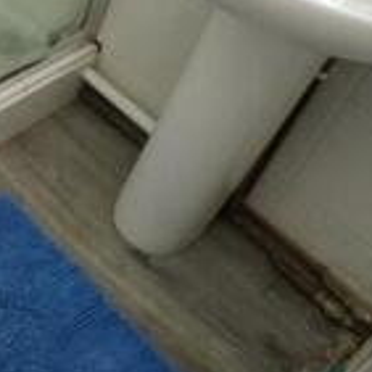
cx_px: -224
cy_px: -86
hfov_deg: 22.4
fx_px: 717
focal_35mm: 59
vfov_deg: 25.7
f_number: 13
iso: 3200
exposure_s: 1/60
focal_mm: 10
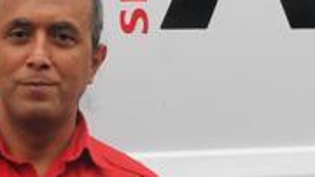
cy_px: 108
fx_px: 1569
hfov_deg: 11.4
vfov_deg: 6.4
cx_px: 98
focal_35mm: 188
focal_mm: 28
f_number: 10
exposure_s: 1/400
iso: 800
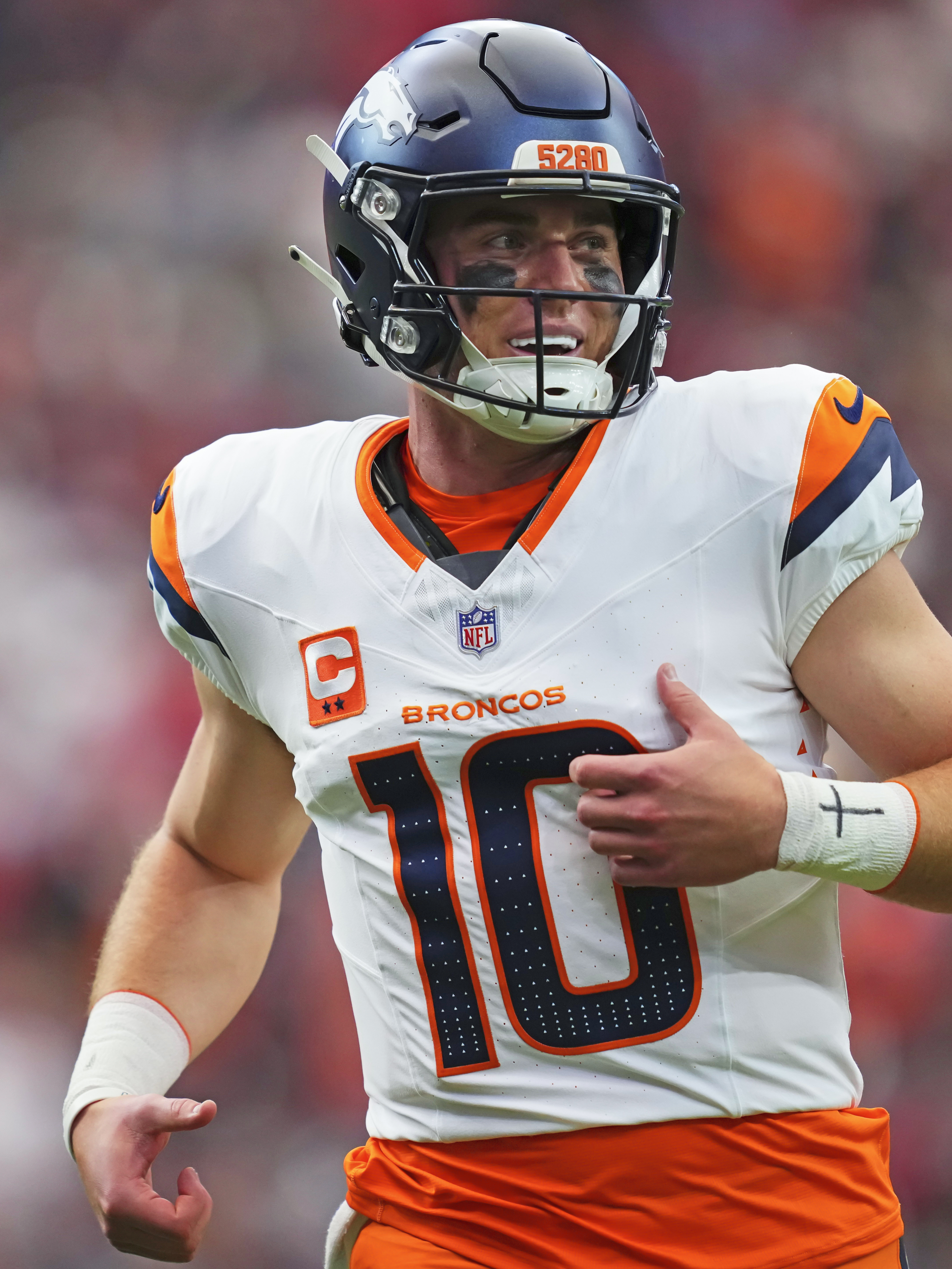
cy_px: 635
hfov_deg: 2.6
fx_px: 21194
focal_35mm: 578
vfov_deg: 3.4
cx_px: 457
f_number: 2.8
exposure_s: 1/2000
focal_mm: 400
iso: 3200
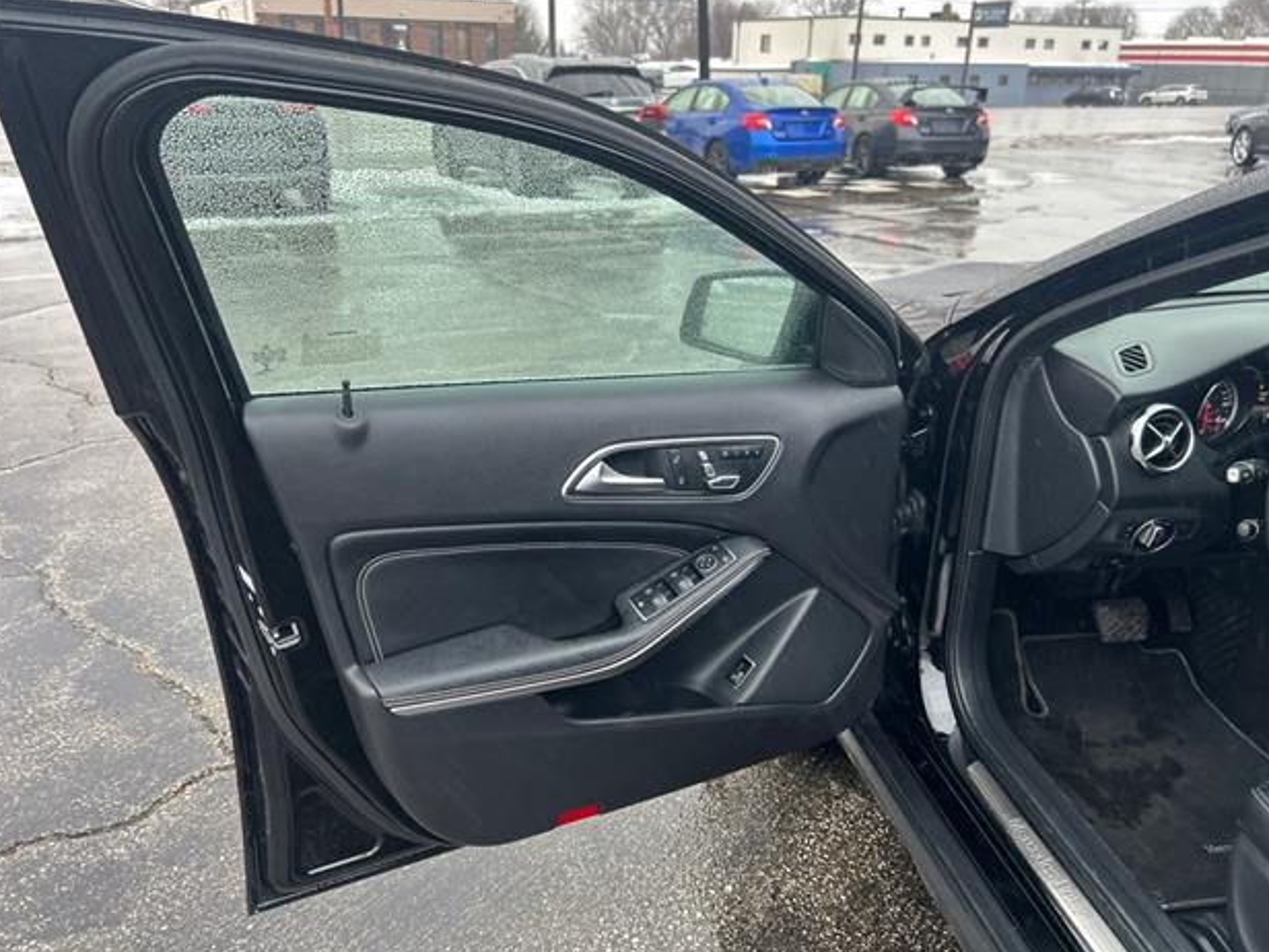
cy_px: 468
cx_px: 647
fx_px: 990
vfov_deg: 51.4
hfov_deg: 65.3
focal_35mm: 27
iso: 80
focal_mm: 5.7
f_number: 1.5
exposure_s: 1/120
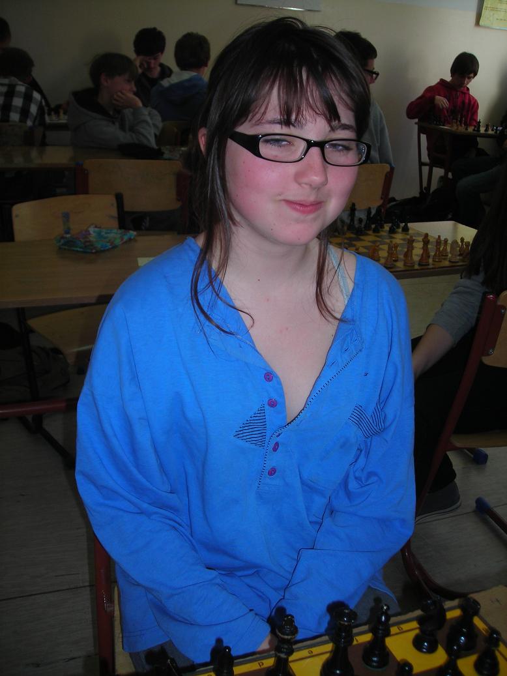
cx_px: 254
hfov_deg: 37.7
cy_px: 338
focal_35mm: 38
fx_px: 742
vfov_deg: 49.0
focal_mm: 6.3
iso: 50
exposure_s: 1/60.1
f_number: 3.2
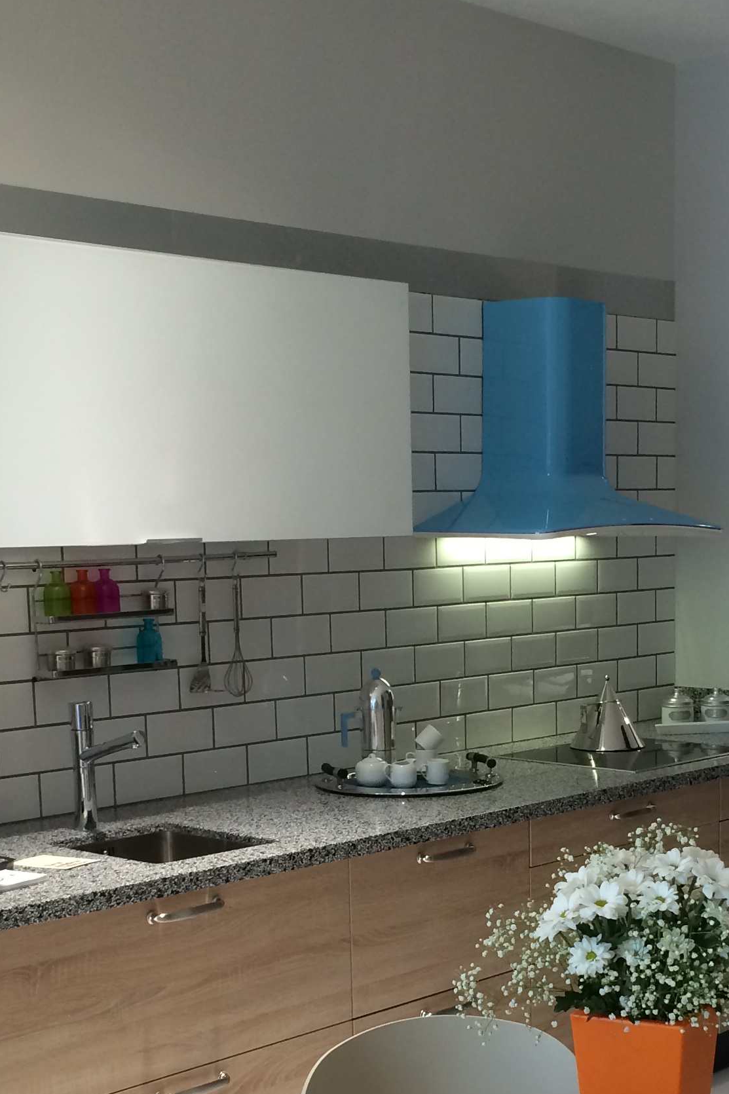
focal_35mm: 61
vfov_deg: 32.4
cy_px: 789
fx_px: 1853
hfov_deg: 22.1
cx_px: 527
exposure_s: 1/33
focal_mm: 4.12
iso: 64
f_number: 2.2
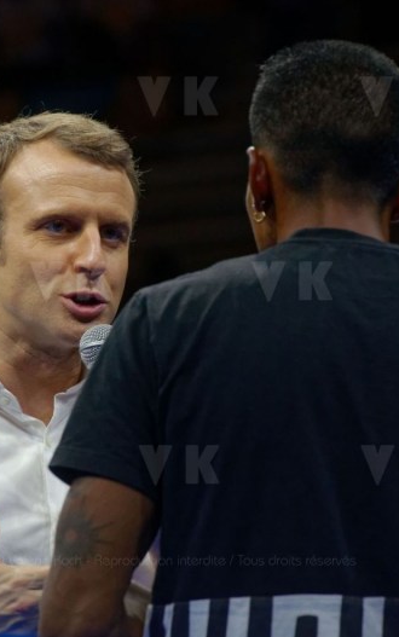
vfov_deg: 4.5
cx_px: 178
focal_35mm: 463
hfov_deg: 2.8
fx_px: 8045
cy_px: 318
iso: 1000
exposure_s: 1/100
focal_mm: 200
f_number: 5.6
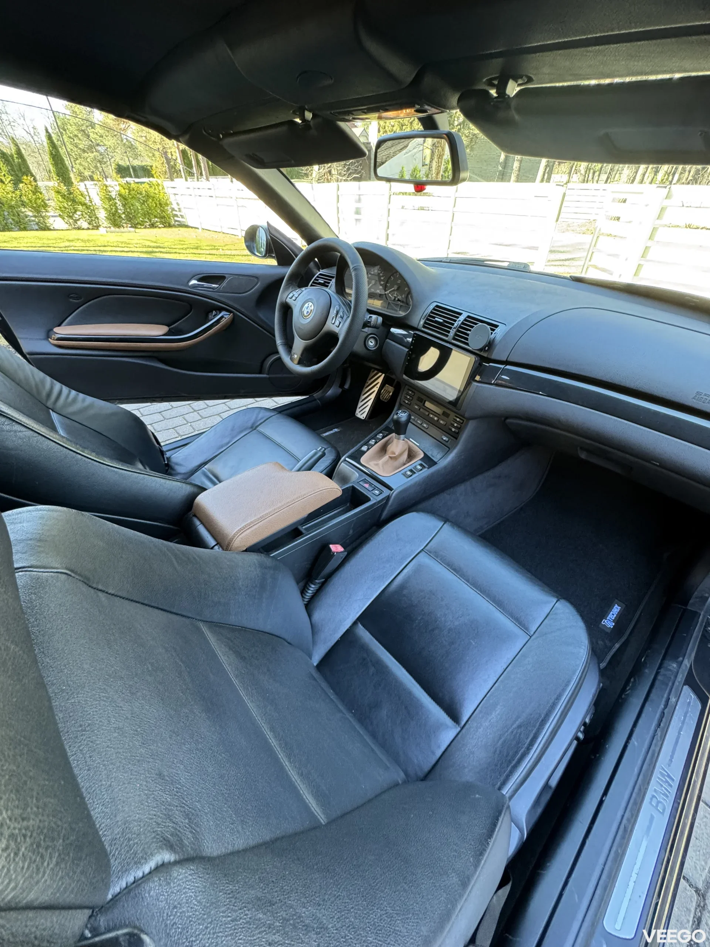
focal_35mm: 14
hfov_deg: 85.7
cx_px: 355
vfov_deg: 102.1
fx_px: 383
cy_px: 474
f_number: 2.2
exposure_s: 1/99
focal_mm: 2.22
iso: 250
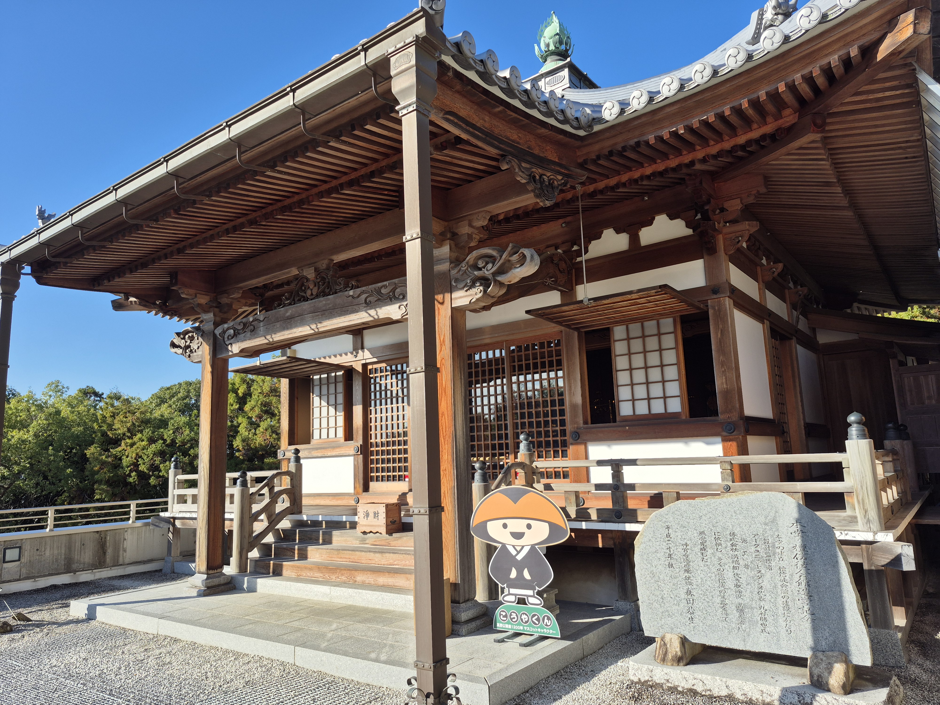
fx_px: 625
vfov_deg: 58.9
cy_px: 352
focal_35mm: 23
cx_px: 470
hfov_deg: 73.9
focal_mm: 5.4
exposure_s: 1/1056
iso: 25
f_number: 1.8
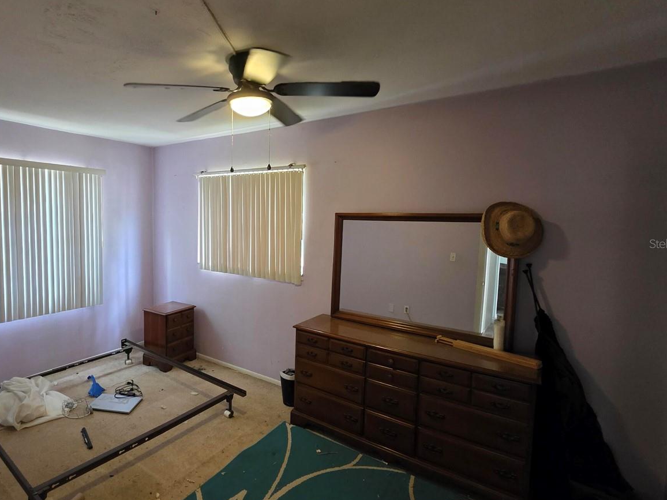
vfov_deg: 71.6
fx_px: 347
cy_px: 243
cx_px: 242
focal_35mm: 18
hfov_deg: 85.7
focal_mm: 2.2
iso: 640
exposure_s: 1/60
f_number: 1.9
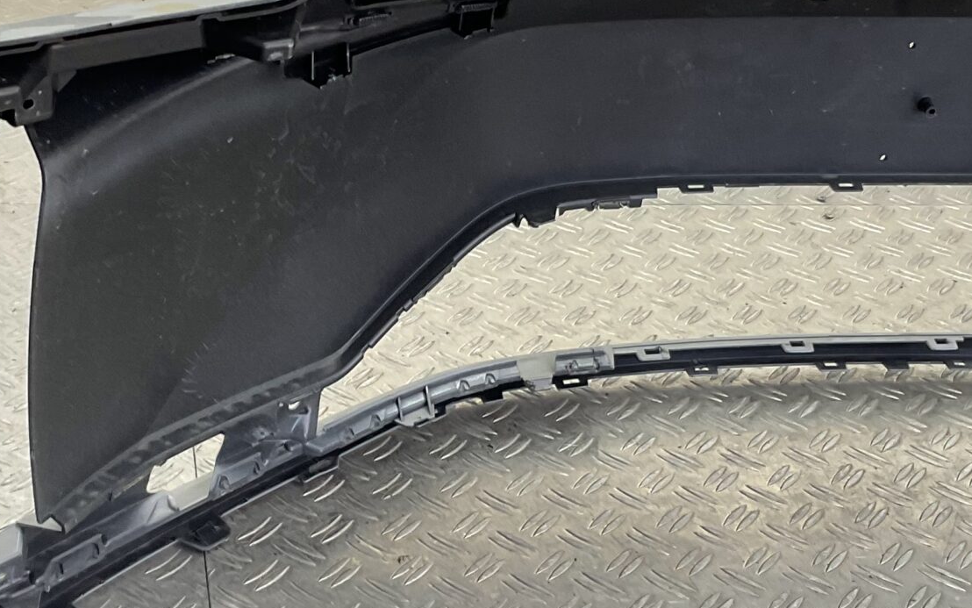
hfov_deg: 28.9
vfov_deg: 18.4
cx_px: 422
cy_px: 319
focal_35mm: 71
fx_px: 1881
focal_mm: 3
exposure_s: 1/120
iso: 25
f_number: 1.8
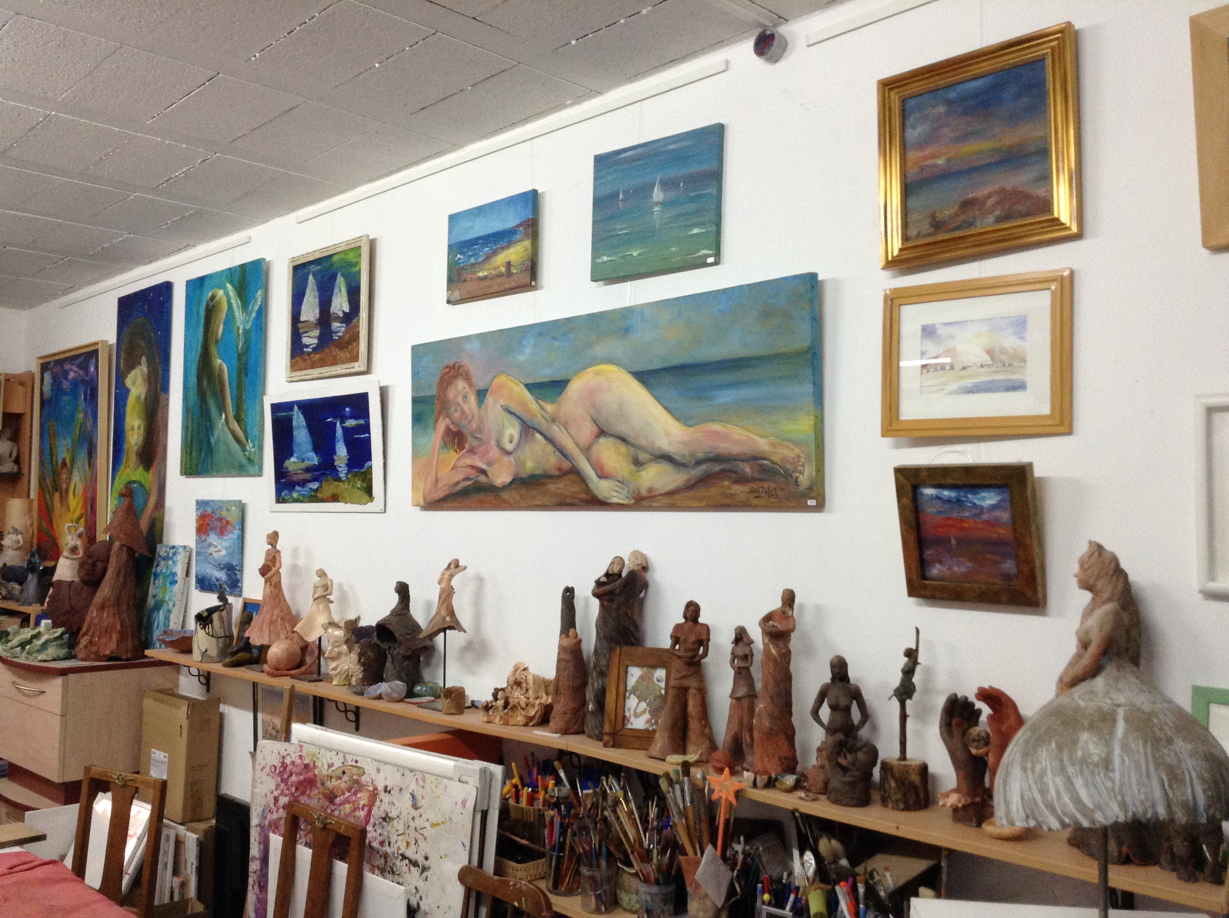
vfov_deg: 42.8
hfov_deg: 55.4
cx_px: 614
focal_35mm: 33
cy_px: 459
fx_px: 1170
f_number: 2.4
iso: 100
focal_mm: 3.3
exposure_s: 1/24
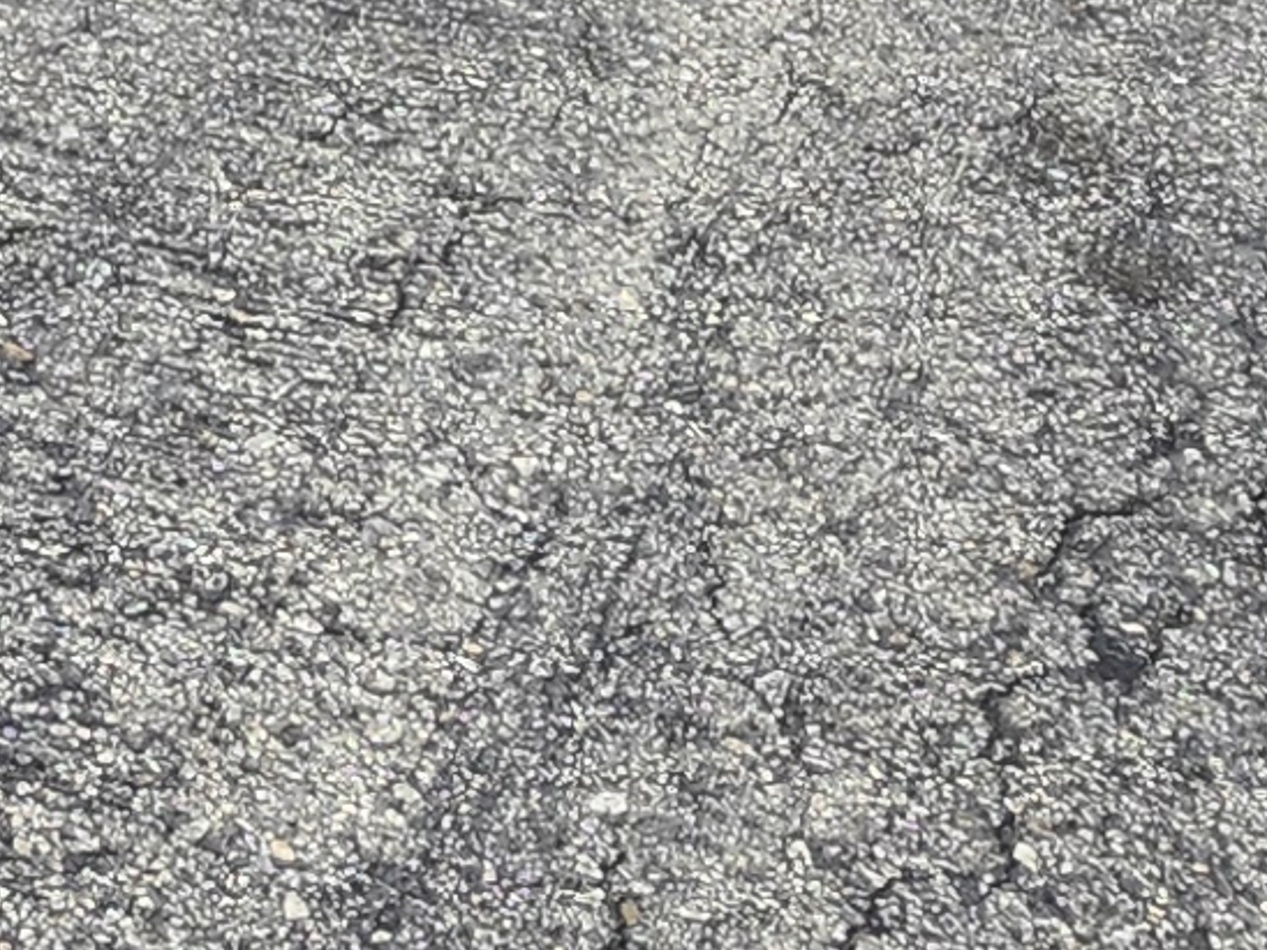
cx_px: -1052
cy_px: -2004
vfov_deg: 7.6
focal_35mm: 168
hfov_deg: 11.0
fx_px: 6149
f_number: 1.8
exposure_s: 1/805
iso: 25
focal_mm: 5.54
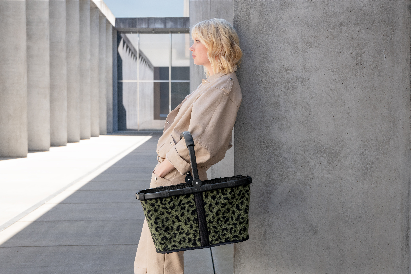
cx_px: 206
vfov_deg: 29.2
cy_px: 137
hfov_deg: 42.7
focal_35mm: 46
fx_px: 525
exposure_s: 1/400
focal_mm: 46
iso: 400
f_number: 5.6
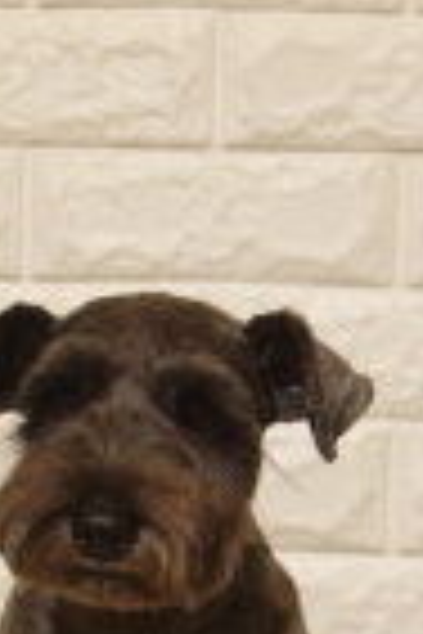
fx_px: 2450
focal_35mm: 139
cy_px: 571
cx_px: 162
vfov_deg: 14.6
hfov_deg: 9.9
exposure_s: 1/125
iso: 320
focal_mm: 33
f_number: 3.5
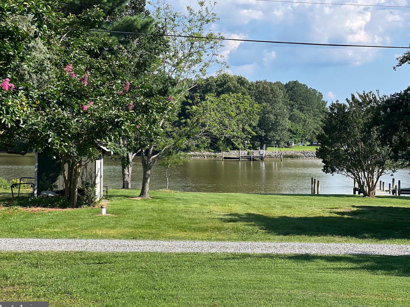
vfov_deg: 18.2
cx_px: 211
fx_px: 959
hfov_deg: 24.1
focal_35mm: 81
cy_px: 157
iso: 32
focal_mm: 9
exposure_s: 1/471
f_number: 2.8
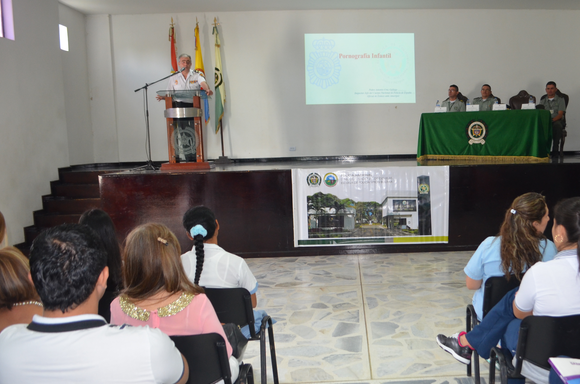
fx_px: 579
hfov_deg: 52.2
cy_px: 227
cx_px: 386
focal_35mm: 36
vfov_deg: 36.6
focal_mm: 18
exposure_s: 1/60
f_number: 3.5
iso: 720
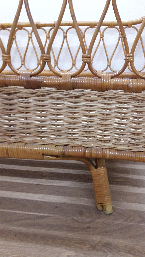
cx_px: 98
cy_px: 128
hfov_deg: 37.3
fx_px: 212
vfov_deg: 62.6
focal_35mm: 31
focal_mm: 3.7
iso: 200
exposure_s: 1/25
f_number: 1.9
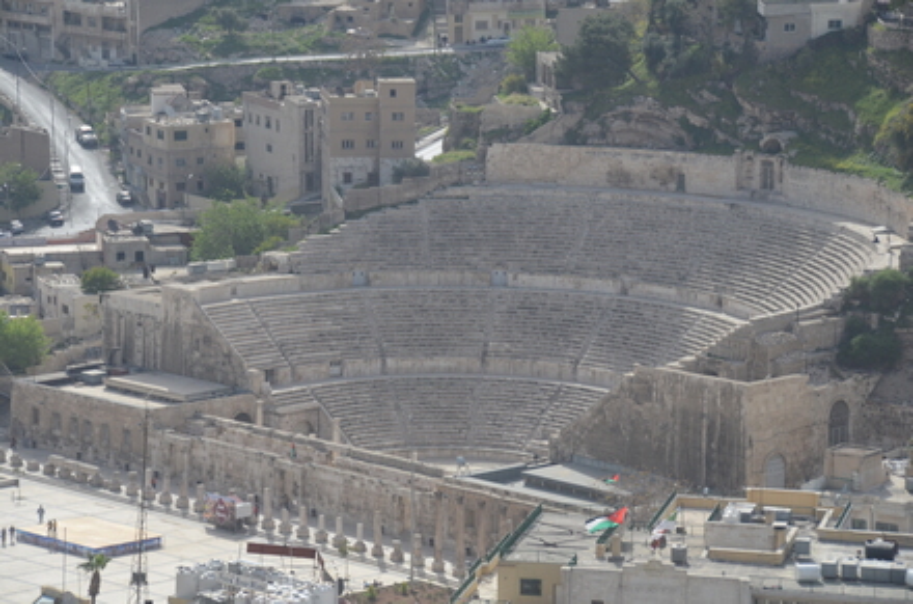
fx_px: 3605
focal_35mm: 142
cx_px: 456
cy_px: 302
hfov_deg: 14.4
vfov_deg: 9.6
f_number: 8
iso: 400
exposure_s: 1/1000
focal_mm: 95
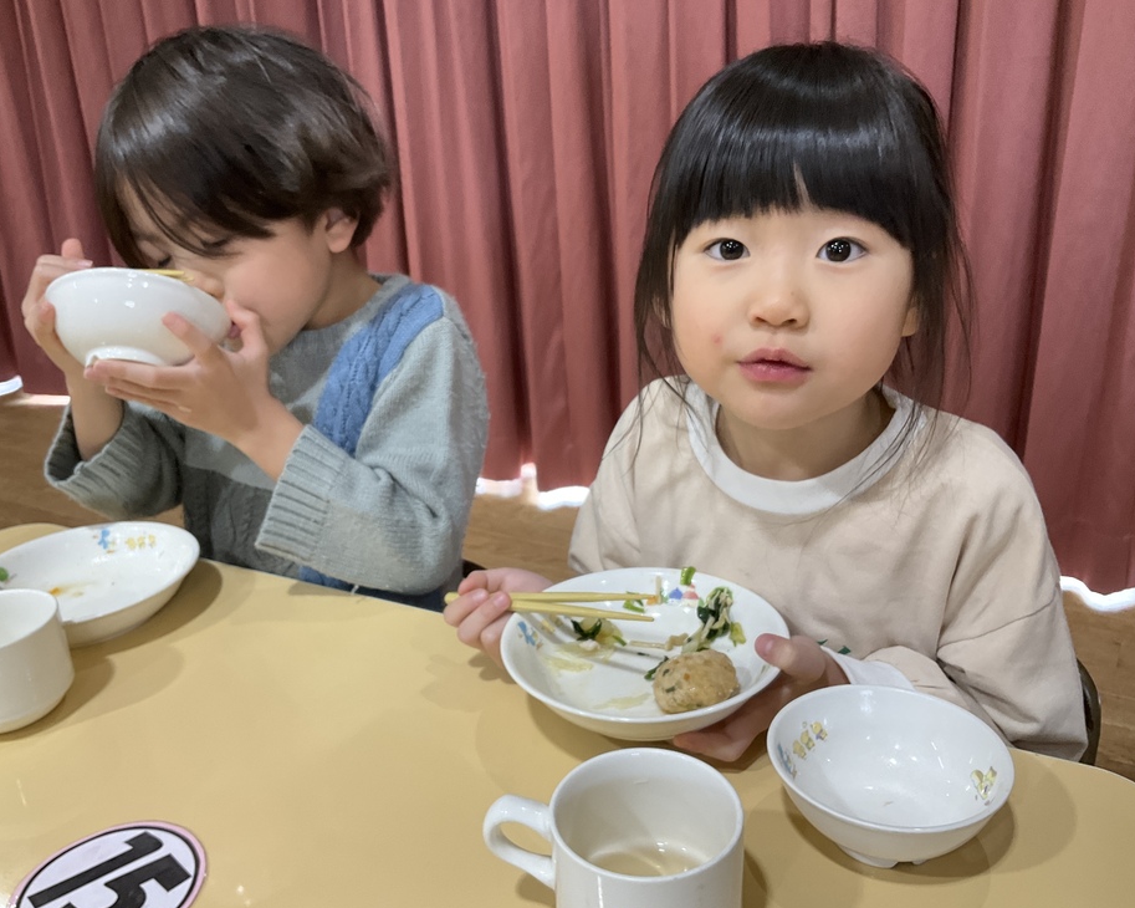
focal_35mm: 31
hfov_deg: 57.2
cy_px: 456
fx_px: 1041
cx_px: 537
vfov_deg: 47.1
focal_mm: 3
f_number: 1.8
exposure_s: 1/60
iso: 100
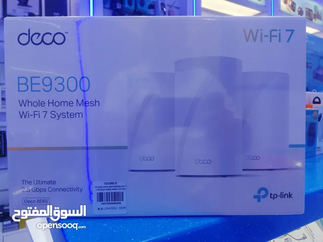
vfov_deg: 51.4
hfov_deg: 65.3
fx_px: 252
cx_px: 162
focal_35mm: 27
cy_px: 121
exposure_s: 1/100
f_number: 2.2
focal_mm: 3.81
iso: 80
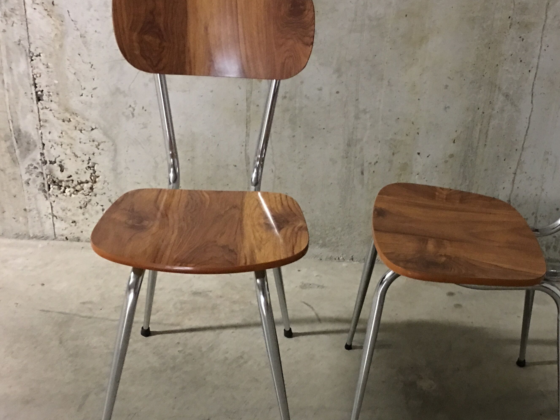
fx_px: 712
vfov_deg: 32.8
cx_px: 361
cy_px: 244
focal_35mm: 44
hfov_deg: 42.5
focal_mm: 4.15
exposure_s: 1/4
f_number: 2.2
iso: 125
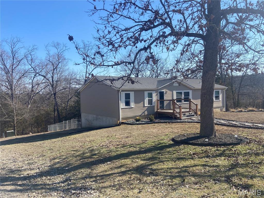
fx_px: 198
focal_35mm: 26
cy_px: 99
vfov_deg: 53.1
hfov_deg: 67.3
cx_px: 132
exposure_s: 1/2028
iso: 32
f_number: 1.8
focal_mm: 4.25
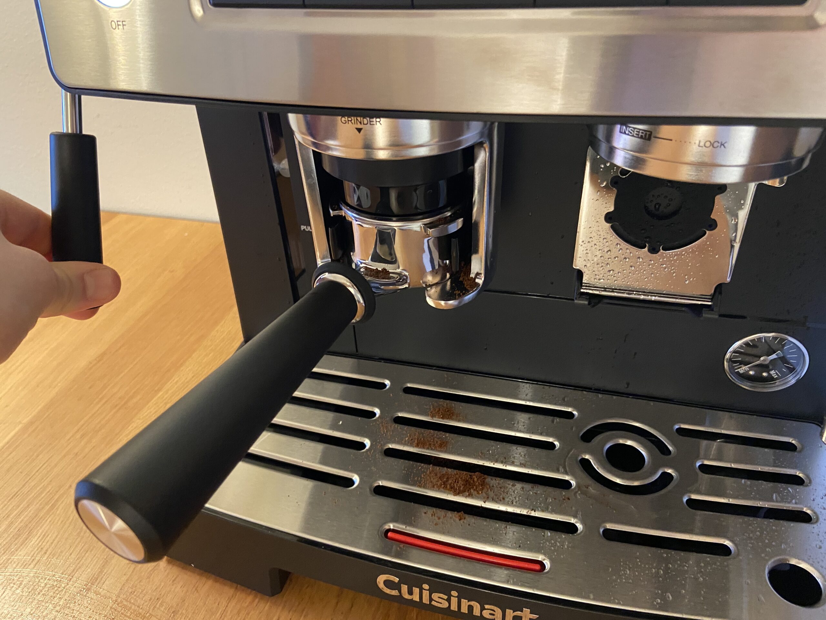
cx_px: 413
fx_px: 620
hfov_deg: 67.3
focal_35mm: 26
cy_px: 310
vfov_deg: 53.1
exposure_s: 1/33
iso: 400
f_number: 1.8
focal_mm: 4.25
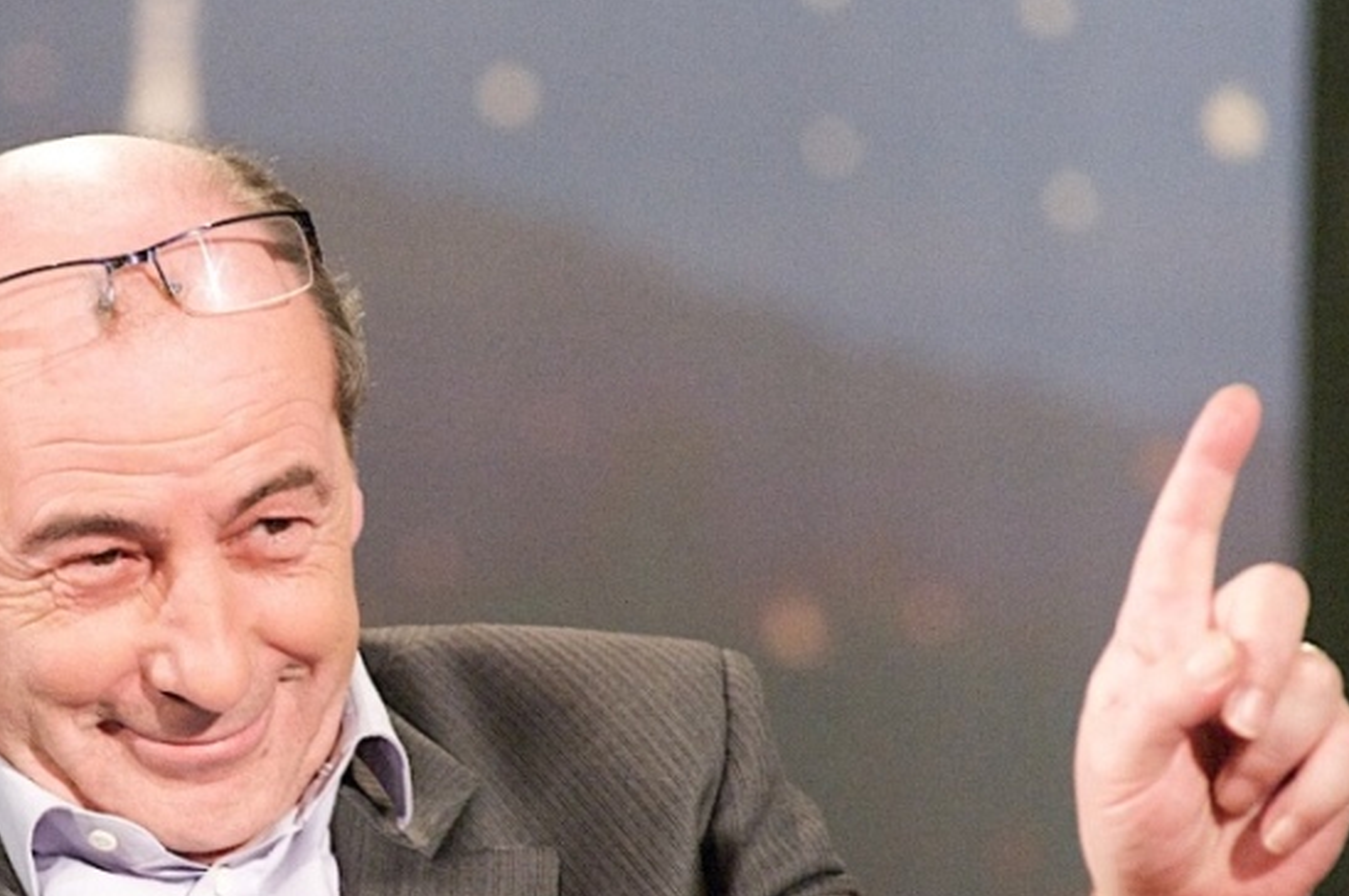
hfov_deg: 5.0
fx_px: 15570
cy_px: 692
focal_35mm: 416
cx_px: 241
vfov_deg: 3.3
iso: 6400
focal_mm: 200
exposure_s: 1/100
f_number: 4
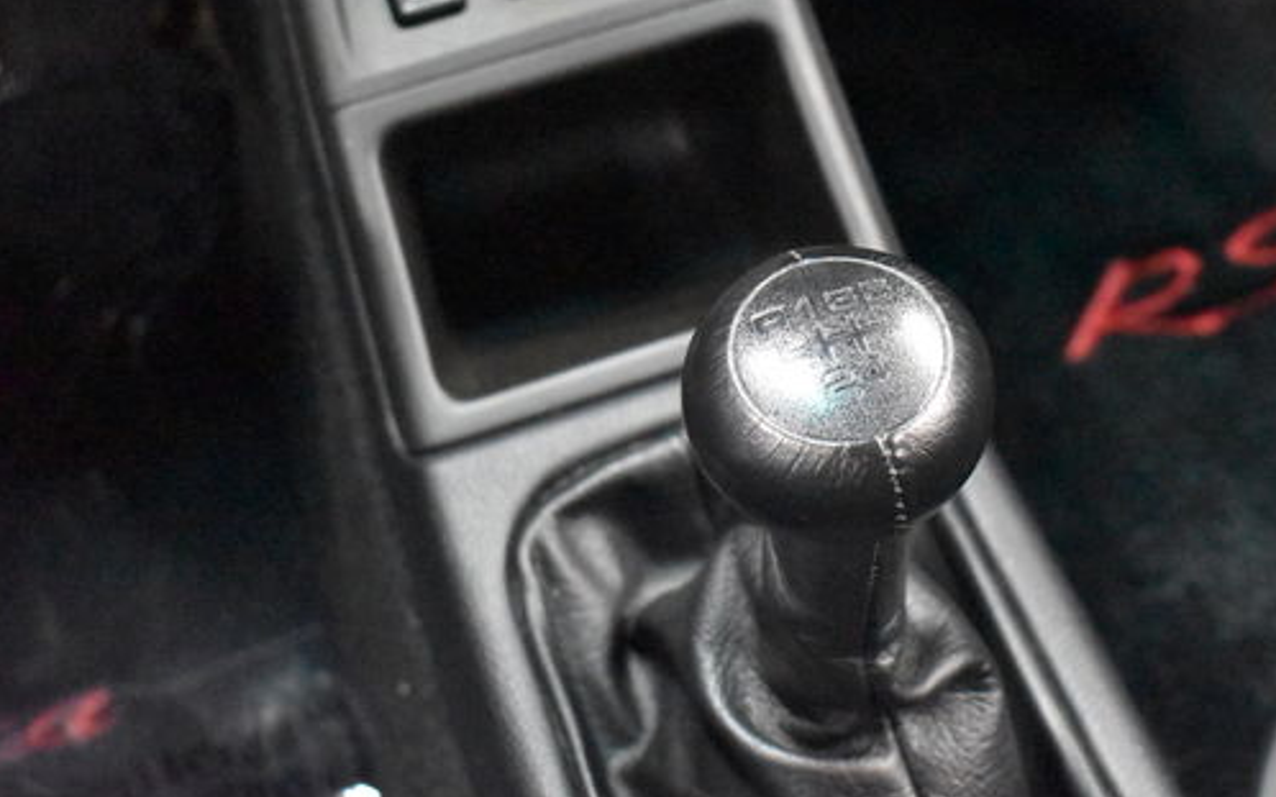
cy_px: 254
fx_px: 2295
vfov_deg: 19.6
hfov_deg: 30.7
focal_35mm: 66
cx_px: 915
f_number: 4.2
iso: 12800
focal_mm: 28
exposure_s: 1/40
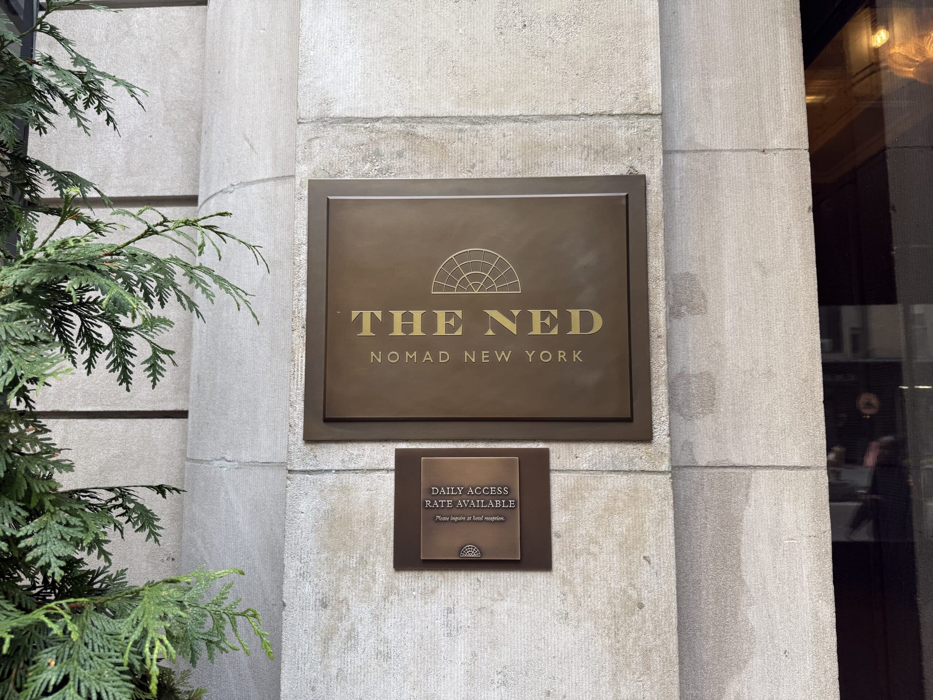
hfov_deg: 71.6
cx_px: 466
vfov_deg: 56.8
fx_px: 647
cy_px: 350
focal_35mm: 24
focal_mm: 6.76
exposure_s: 1/121
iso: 64
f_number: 1.78
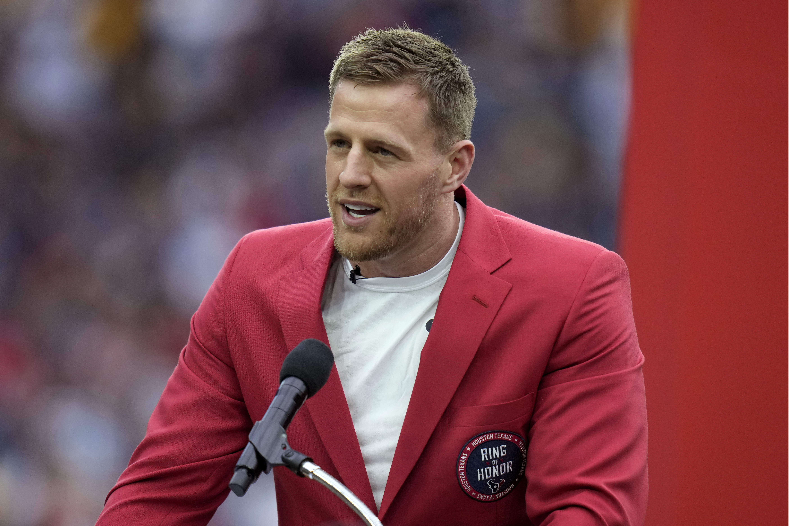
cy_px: 263
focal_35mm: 600
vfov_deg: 2.3
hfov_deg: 3.4
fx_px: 13149
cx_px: 394
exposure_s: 1/1600
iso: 2000
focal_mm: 400
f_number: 2.8
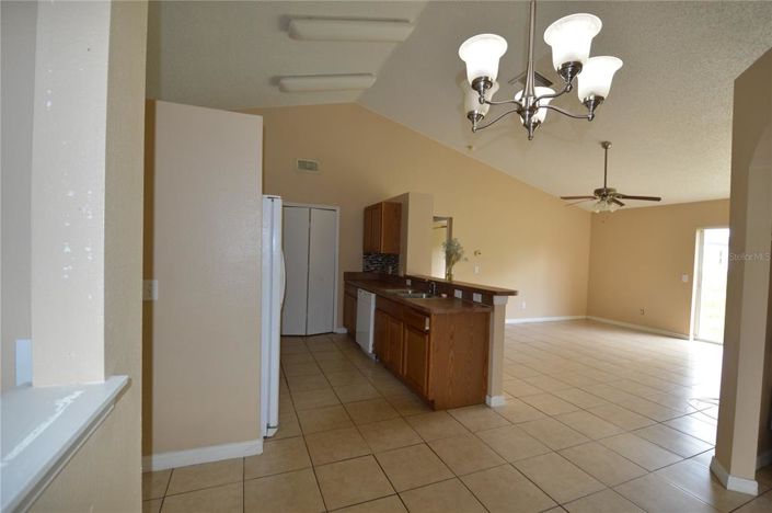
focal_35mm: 15
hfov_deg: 100.5
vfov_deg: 77.2
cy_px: 256
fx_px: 321
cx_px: 386
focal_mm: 10
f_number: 4
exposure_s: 1/100
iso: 400
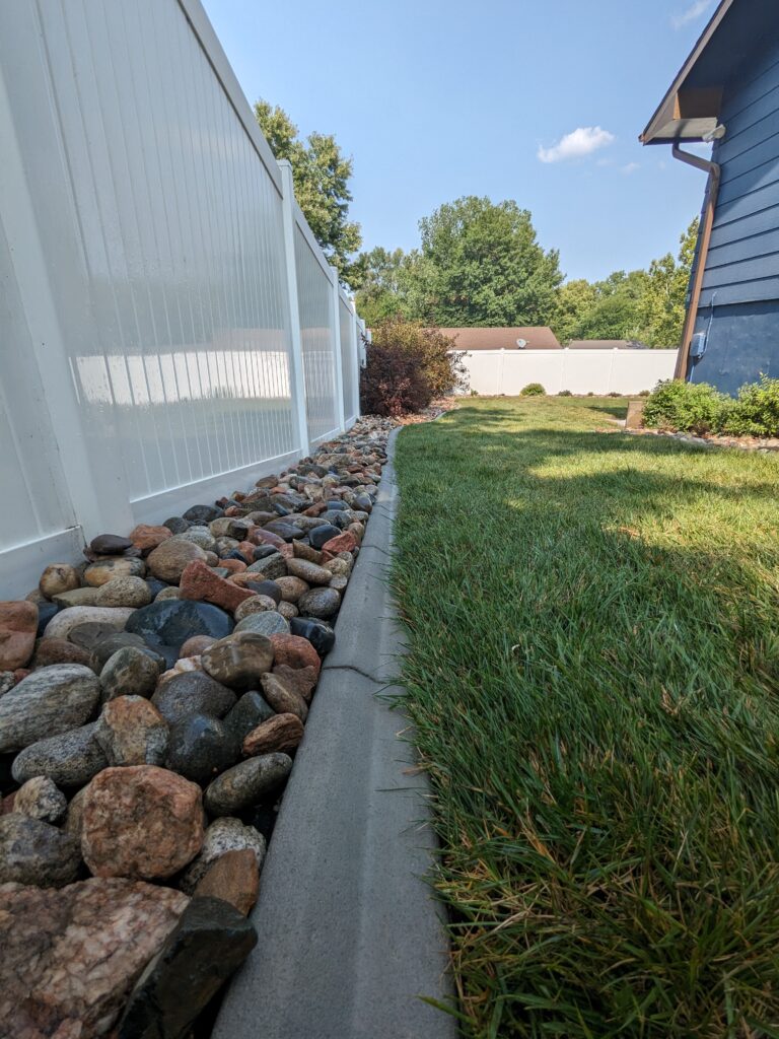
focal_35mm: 16
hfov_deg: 78.1
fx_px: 480
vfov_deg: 94.5
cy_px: 520
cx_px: 390
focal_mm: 2.35
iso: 50
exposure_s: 1/2160
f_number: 2.2
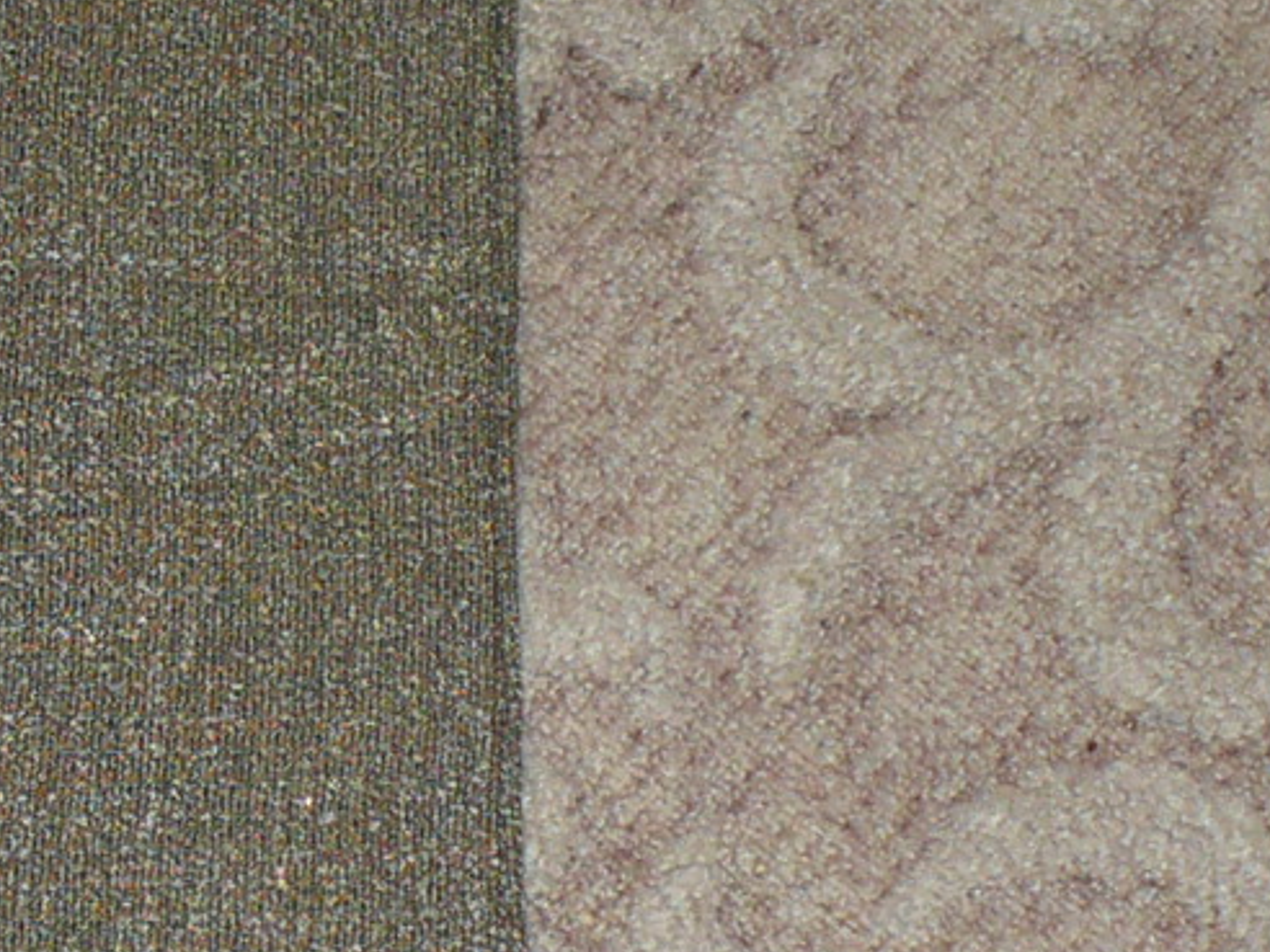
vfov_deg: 9.6
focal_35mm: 154
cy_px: 715
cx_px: 147
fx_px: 5650
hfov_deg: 12.7
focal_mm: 6.1
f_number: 2.8
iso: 100
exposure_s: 1/60
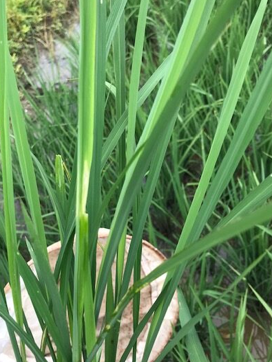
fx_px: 356
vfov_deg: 53.9
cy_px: 194
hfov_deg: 41.6
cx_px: 113
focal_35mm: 34
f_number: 1.8
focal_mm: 3.99
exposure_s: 1/538
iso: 20
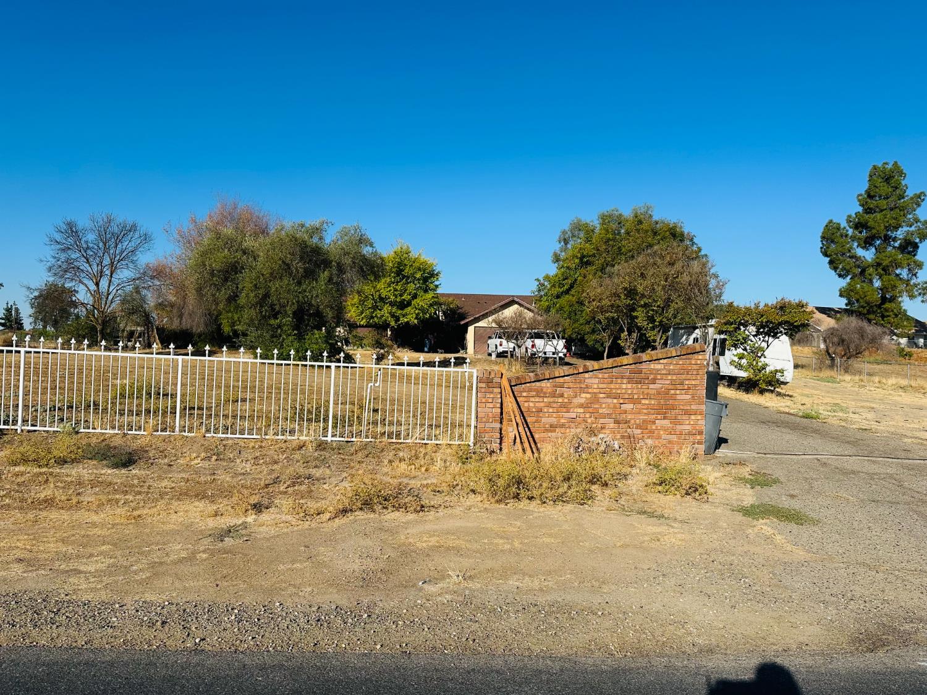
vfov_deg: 56.8
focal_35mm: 24
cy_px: 348
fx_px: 643
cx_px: 464
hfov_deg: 71.6
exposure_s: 1/6211
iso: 80
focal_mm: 6.86
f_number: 1.78
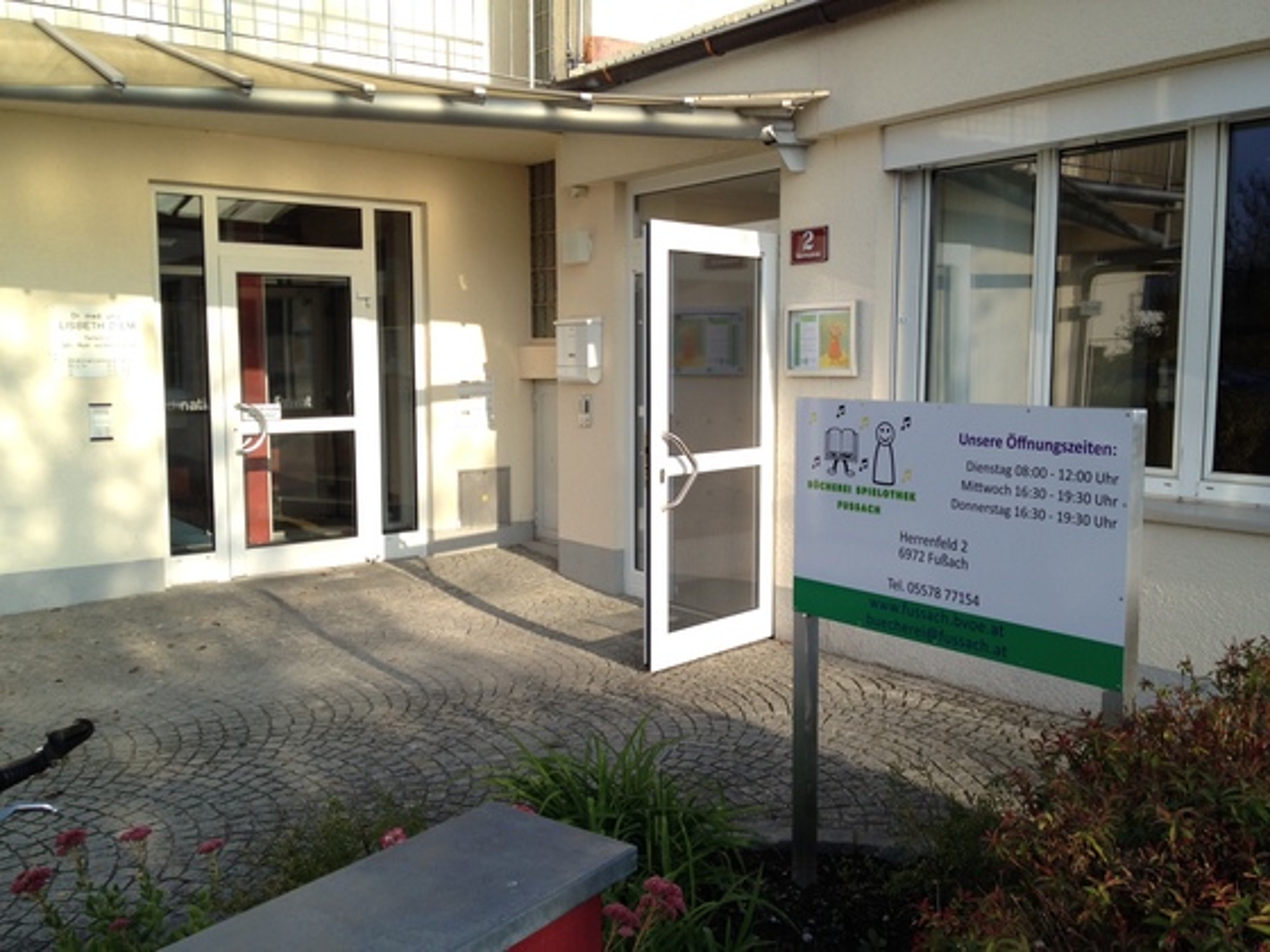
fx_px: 1284
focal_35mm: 35
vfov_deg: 40.7
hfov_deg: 52.6
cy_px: 476
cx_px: 635
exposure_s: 1/778
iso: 50
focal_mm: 4.28
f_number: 2.4
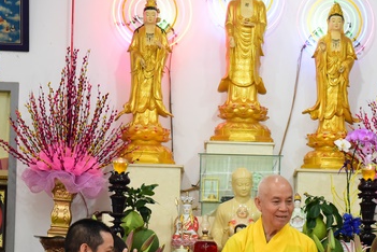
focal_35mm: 152
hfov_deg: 13.5
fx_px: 1592
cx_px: 285
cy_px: 195
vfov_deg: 9.0
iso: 5600
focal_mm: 82
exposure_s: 1/80
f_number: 8
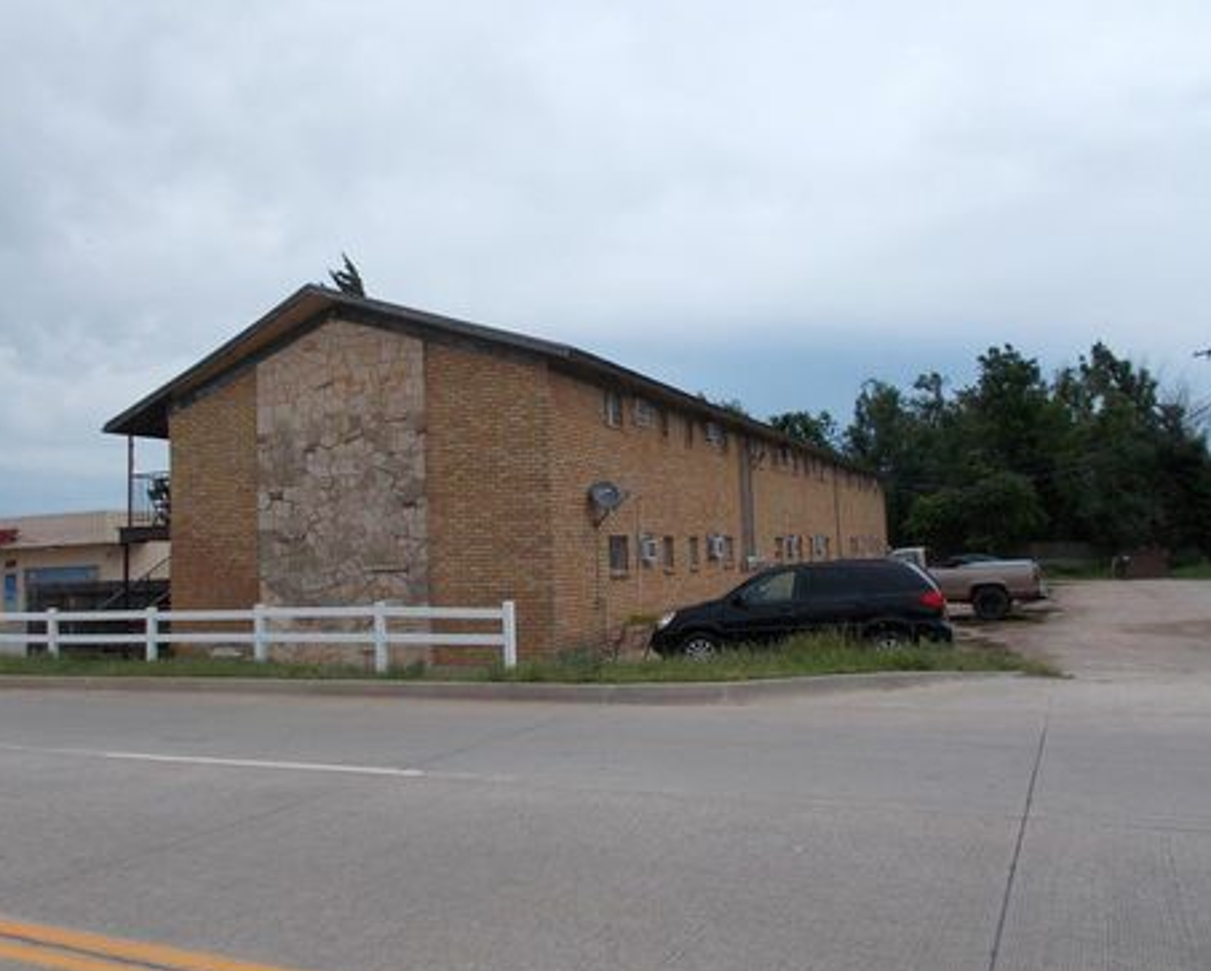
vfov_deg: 51.6
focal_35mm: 28
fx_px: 1004
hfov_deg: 62.1
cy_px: 480
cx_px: 561
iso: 80
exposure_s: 1/1250
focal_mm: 4.6
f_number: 3.2
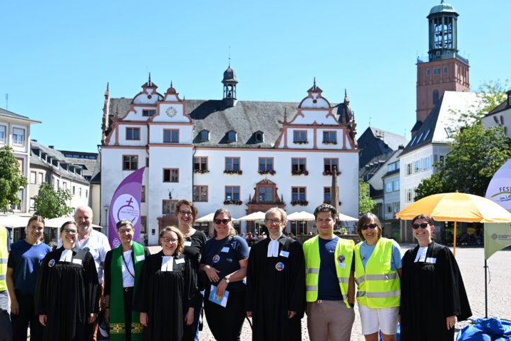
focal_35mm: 50
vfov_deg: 27.0
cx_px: 260
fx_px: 710
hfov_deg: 39.6
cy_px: 199
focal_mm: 35
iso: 50
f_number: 4
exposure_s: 1/250
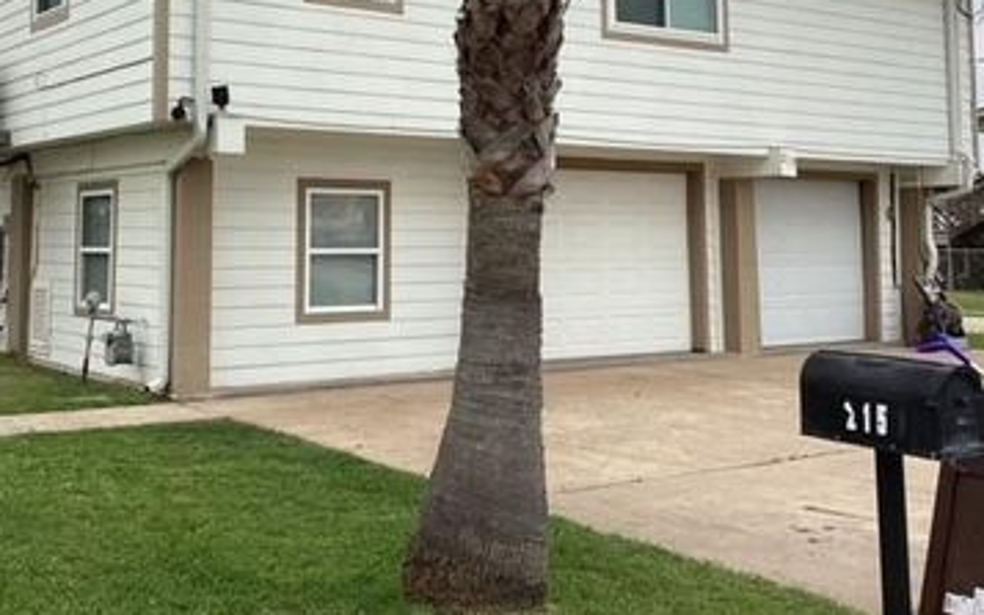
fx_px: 1233
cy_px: 125
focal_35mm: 46
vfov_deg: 27.4
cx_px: 372
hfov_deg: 43.2
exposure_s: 1/1567
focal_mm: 3.3
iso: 25
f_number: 2.4
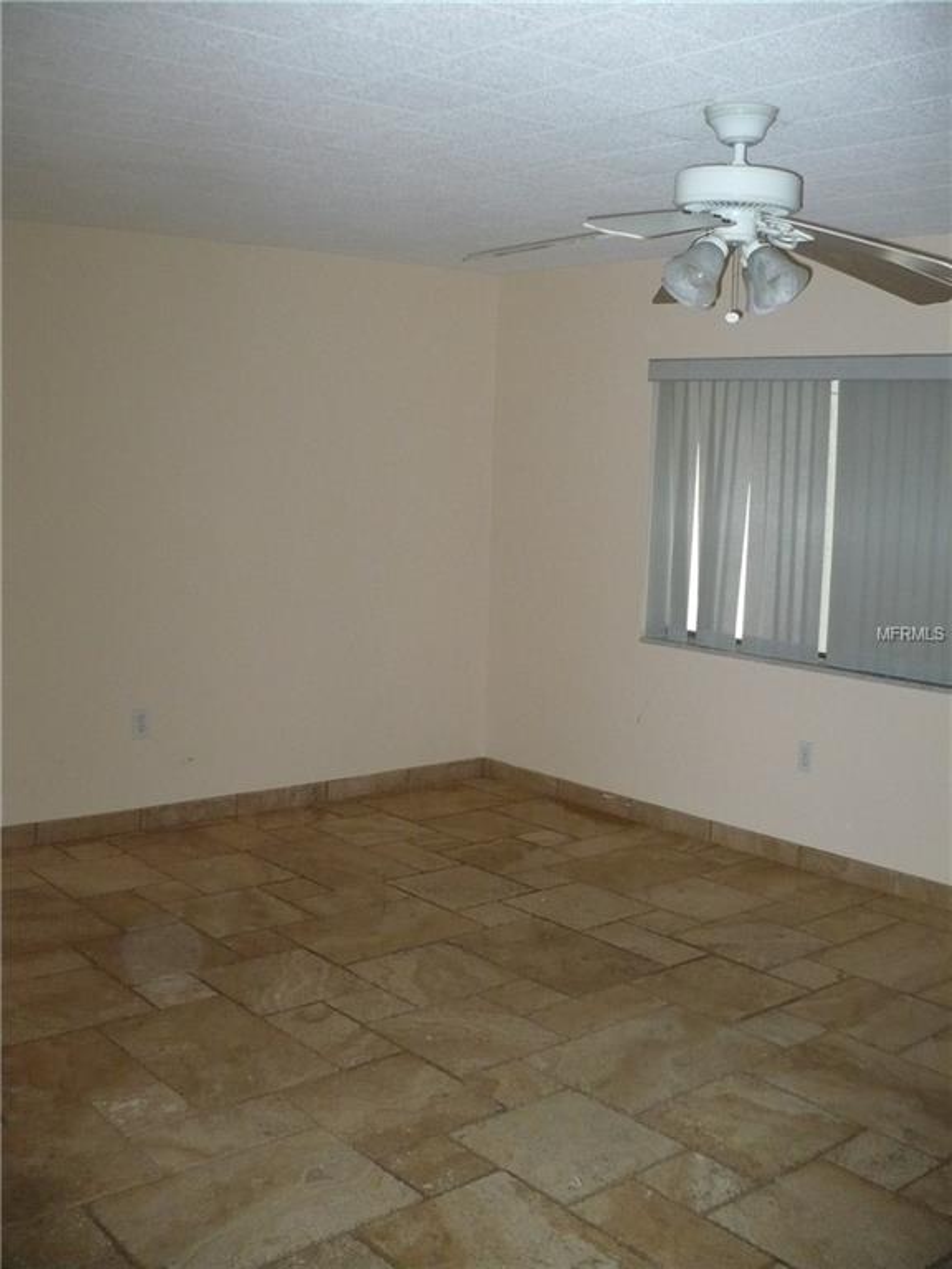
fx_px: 1357
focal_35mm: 37
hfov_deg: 38.7
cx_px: 476
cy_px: 634
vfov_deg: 50.1
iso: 400
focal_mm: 6.1
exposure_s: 1/30
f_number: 2.8
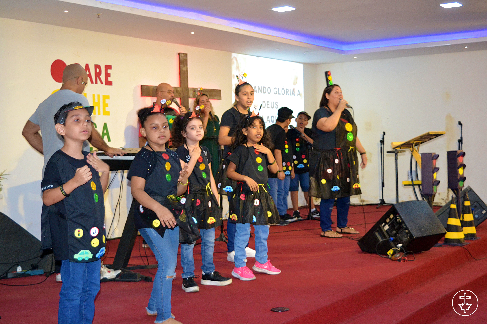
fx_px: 730
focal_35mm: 54
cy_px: 162
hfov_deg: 36.9
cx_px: 244
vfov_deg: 25.1
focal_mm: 36
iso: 2000
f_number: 4.8
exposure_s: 1/60
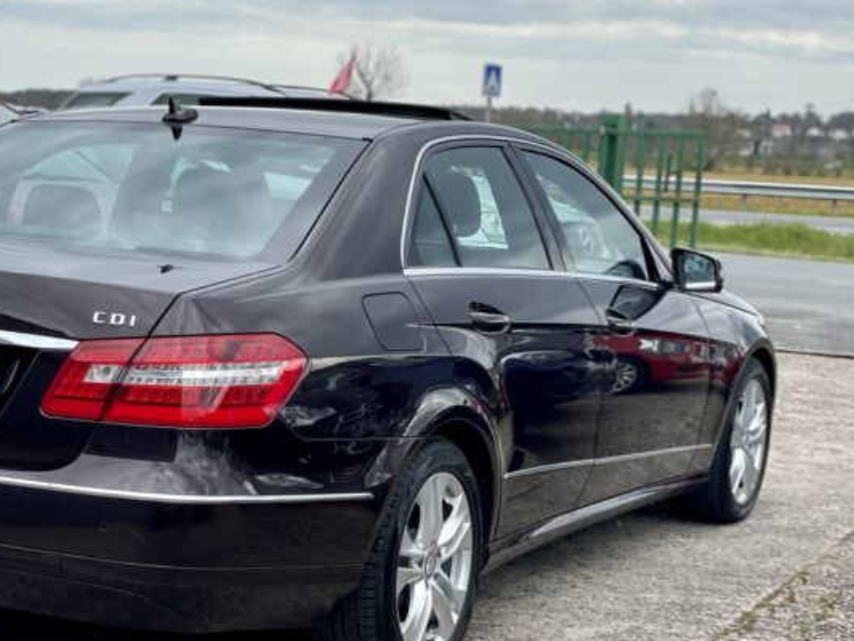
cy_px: 373
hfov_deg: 24.8
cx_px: 234
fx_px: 1925
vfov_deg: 18.9
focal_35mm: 78
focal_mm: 6
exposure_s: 1/578
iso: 32
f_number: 2
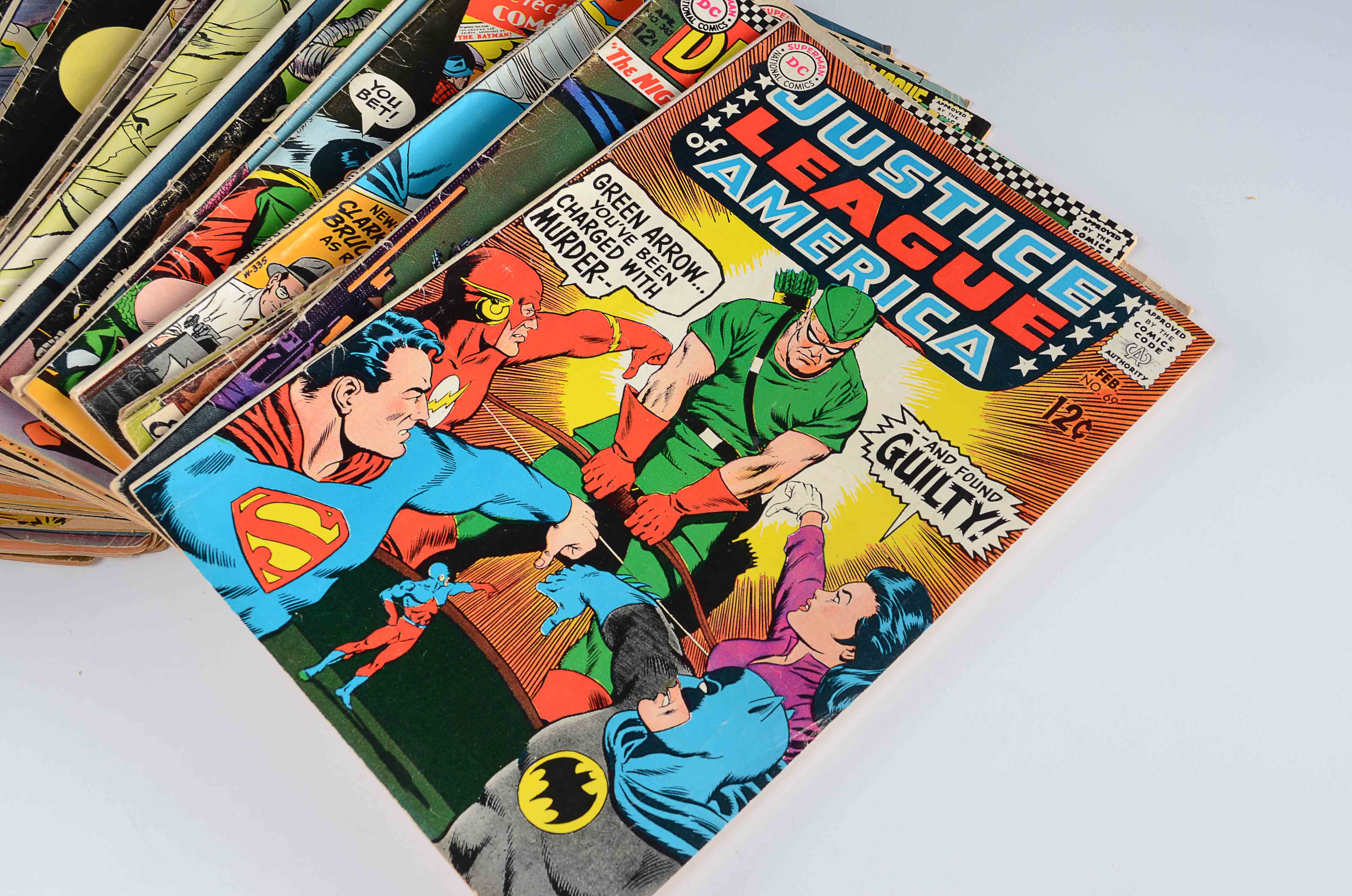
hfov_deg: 43.7
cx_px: 676
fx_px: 1686
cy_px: 448
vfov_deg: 29.7
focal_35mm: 45
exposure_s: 1/80
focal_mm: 30
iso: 100
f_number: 9
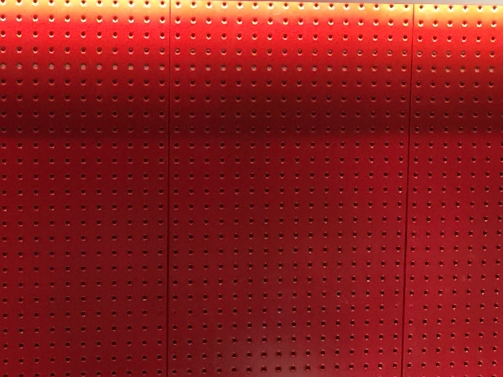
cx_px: 249
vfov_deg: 12.4
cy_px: 276
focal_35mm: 119
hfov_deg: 16.5
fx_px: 1730
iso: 40
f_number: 2.2
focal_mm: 4.15
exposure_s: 1/15
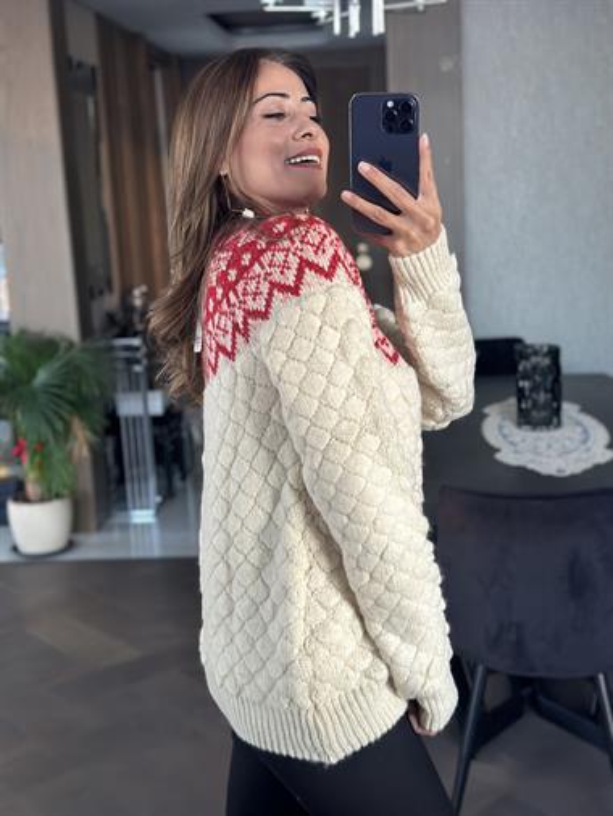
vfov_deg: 39.6
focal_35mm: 48
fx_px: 1132
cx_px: 306
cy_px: 408
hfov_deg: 30.3
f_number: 1.78
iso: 320
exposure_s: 1/60
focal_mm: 6.86
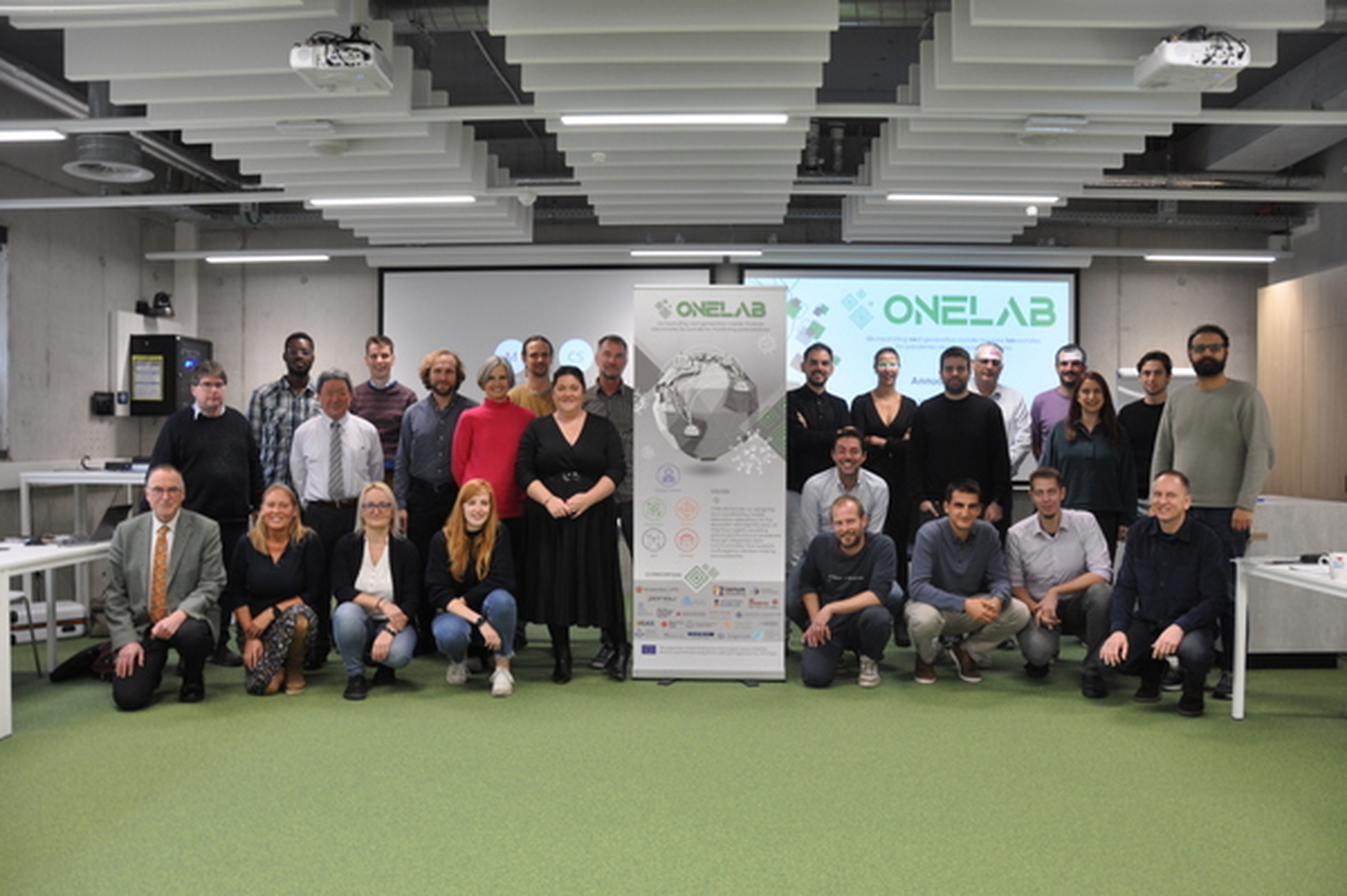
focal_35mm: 27
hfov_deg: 67.4
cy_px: 448
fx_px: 1009
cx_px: 674
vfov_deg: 47.9
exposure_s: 1/25
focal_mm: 18
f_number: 5
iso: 400
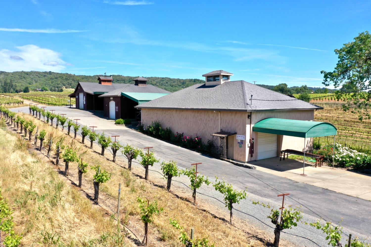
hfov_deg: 65.5
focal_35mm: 28
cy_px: 124
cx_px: 186
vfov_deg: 46.4
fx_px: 289
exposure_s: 1/240
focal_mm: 10.26
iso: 100
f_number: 6.3
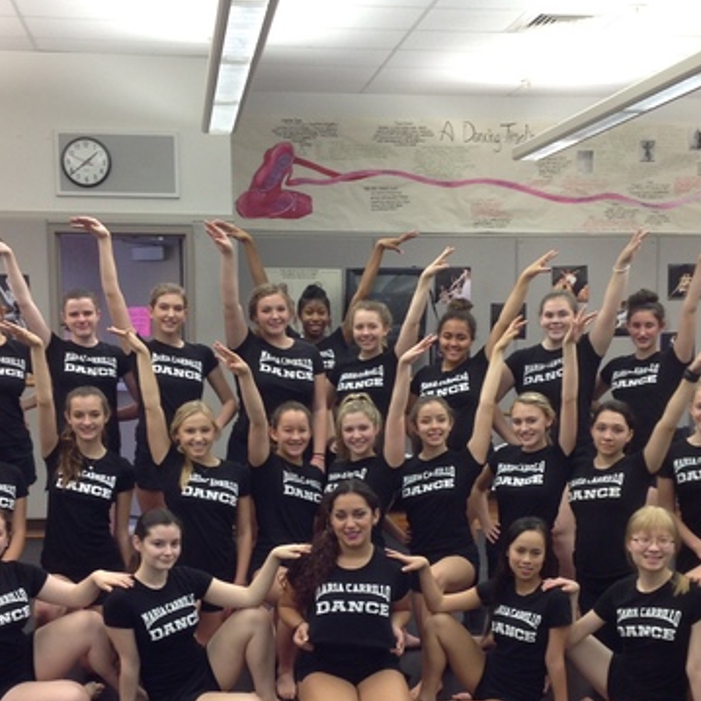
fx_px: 1420
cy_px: 467
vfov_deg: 27.6
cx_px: 342
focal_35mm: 62
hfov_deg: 27.7
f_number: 2.4
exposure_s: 1/15
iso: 64
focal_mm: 4.28
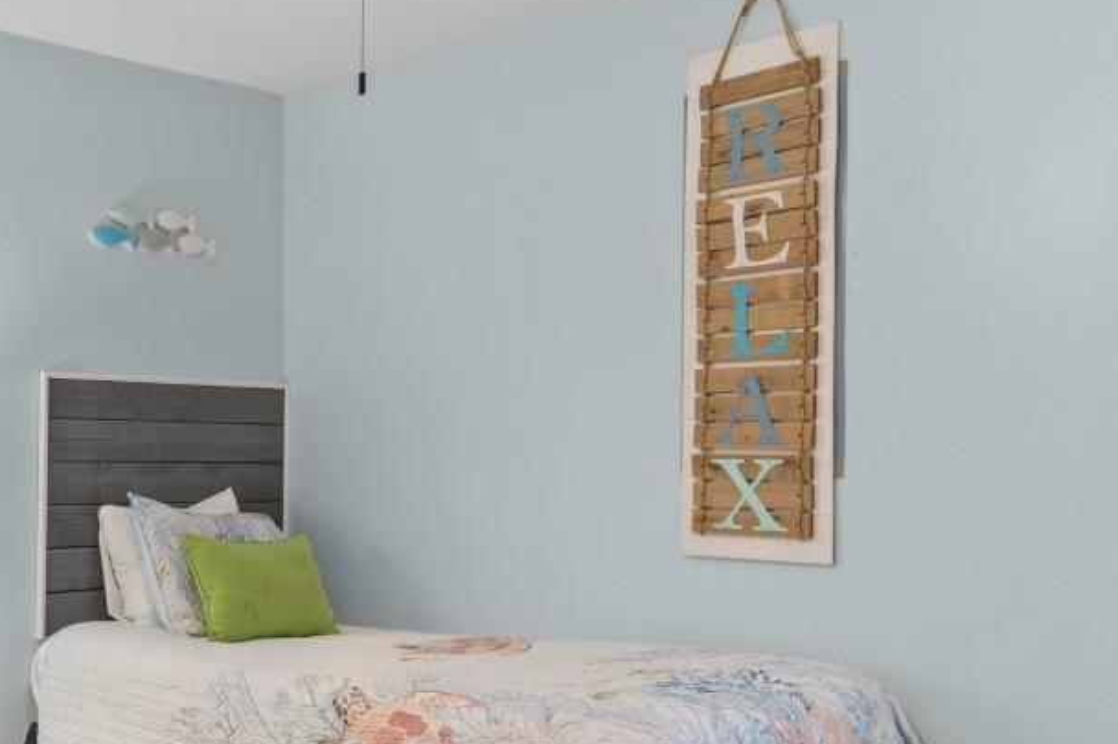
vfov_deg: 33.3
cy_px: 450
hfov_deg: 44.5
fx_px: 1242
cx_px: 131
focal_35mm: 40
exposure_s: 1/3
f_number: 4.5
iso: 100
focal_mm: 10
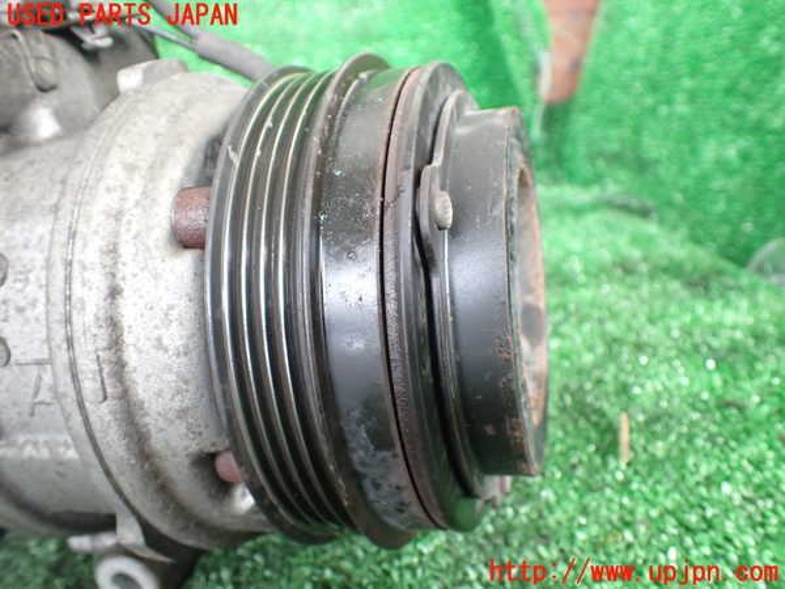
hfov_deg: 60.0
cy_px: 294
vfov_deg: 46.8
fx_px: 680
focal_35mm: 30
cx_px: 392
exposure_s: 1/80
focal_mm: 5.4
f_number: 2.3
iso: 800
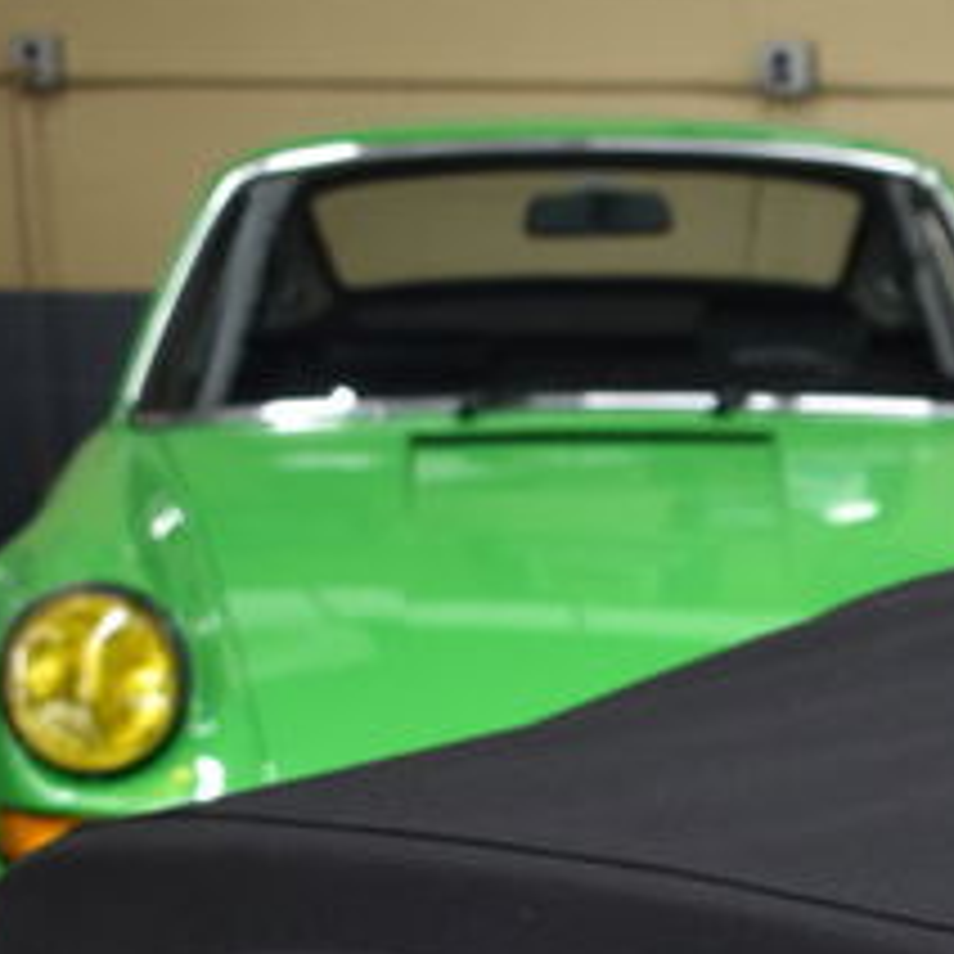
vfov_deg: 11.1
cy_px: 1143
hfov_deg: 10.8
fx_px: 4803
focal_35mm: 154
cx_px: 1593
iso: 500
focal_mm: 25
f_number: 4
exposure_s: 1/40
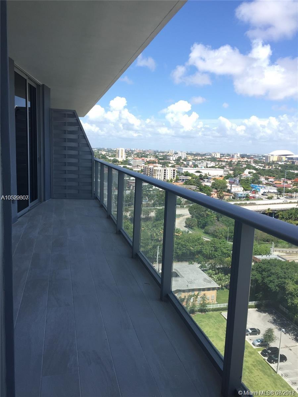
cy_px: 198
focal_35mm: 29
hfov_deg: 48.2
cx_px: 149
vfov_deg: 61.7
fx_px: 333
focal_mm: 4.15
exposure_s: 1/1014
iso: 32
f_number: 2.2
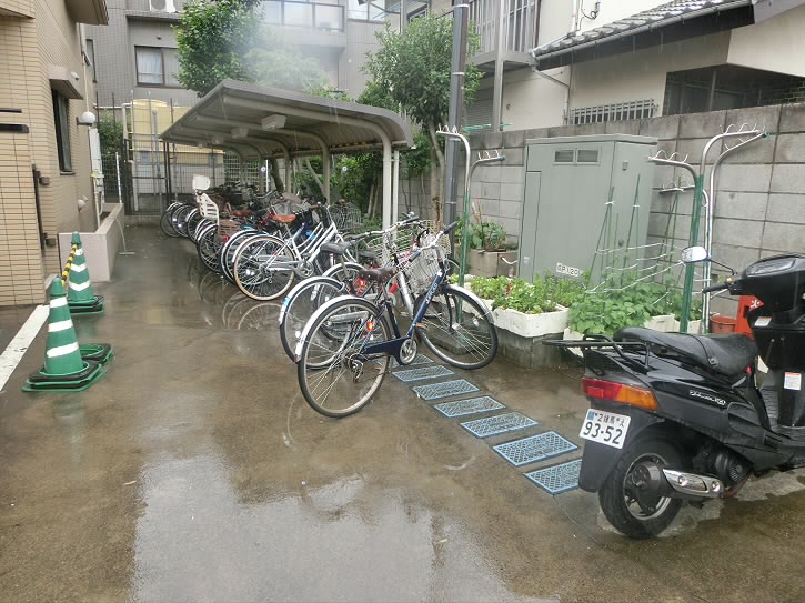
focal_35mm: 24
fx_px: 558
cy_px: 302
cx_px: 402
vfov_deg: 56.8
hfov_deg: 71.6
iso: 80
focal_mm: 4.24
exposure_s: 1/160
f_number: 3
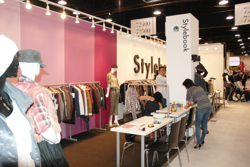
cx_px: 125
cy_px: 84
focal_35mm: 33
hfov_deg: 57.3
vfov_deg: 39.9
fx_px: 229
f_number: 3.8
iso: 200
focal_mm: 22
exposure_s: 1/30
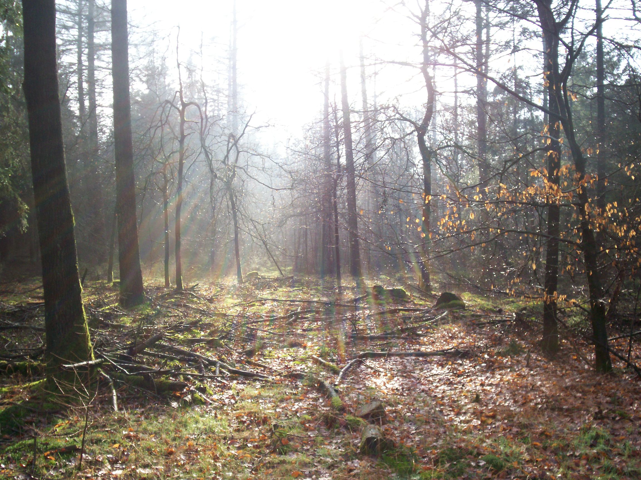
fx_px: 667
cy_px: 240
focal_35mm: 36
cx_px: 320
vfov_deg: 39.7
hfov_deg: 51.4
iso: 100
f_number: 4.5
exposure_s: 1/102
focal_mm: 5.9
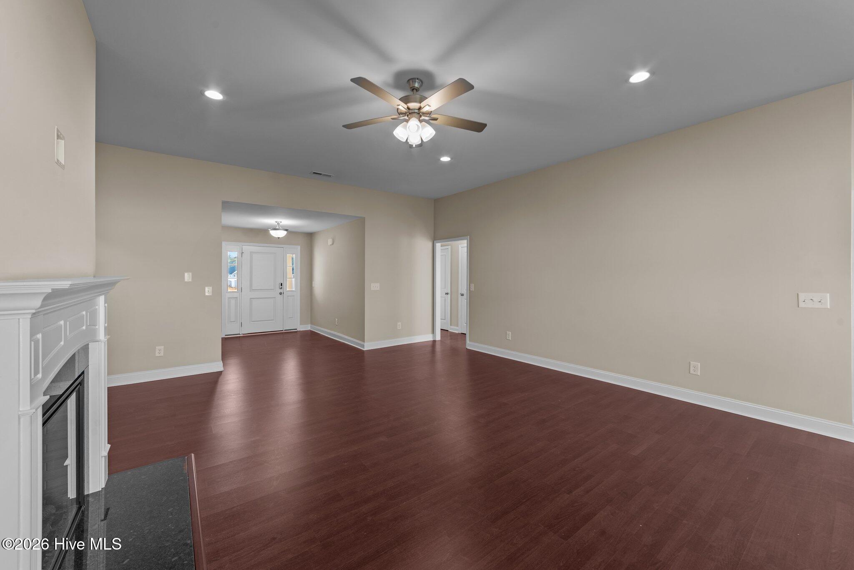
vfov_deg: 81.3
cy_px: 285
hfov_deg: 104.2
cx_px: 427
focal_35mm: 14
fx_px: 332
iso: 100
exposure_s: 1/1.67
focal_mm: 14
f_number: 9
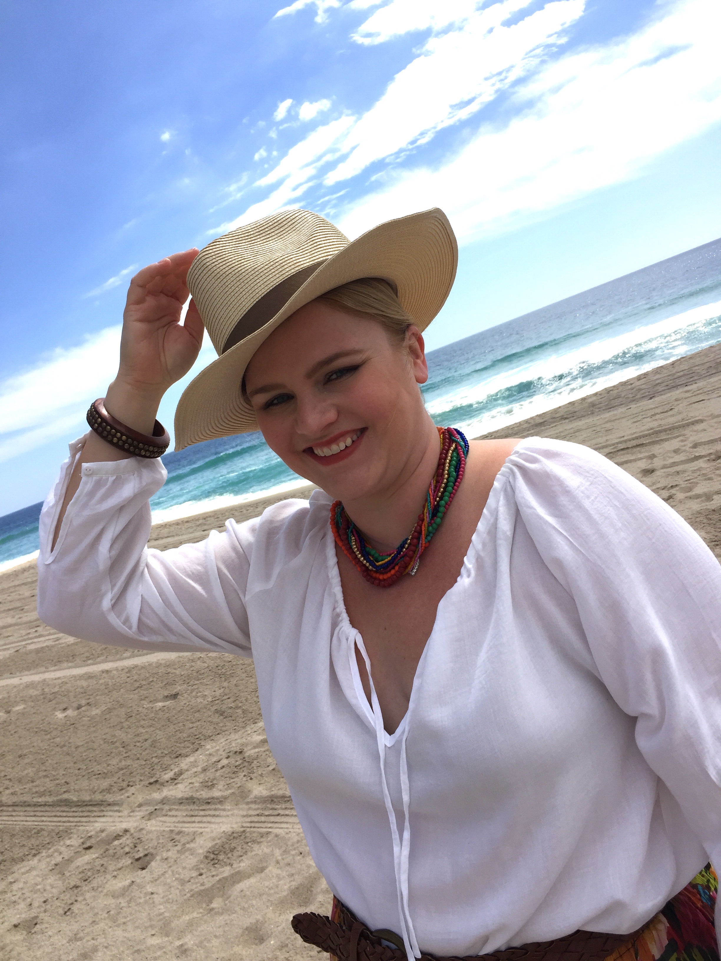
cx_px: 360
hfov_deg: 48.2
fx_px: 805
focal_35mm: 29
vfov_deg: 61.7
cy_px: 480
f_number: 2.2
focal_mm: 4.15
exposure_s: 1/2475
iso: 32
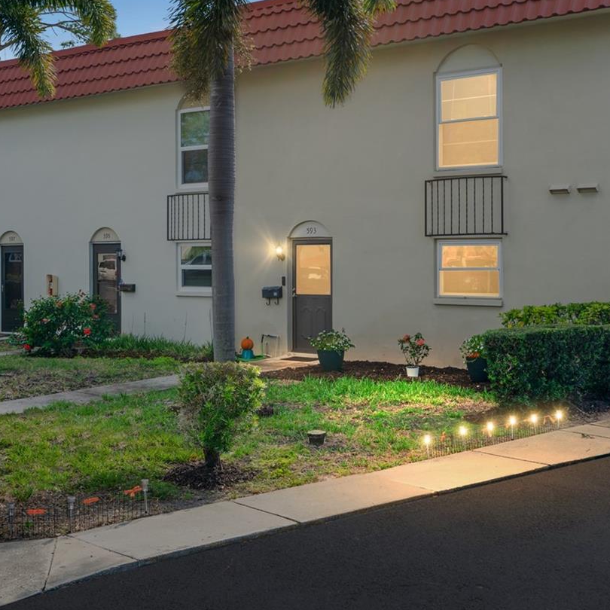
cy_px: 253
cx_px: 282
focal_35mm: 52
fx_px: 1037
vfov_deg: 32.7
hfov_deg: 32.8
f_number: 9
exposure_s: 1/60
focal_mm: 31
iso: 250
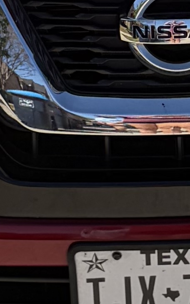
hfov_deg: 6.1
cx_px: 167
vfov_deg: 9.7
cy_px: 37
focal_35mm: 216
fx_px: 1788
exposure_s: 1/3279
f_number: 1.6
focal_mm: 5.96
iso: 50
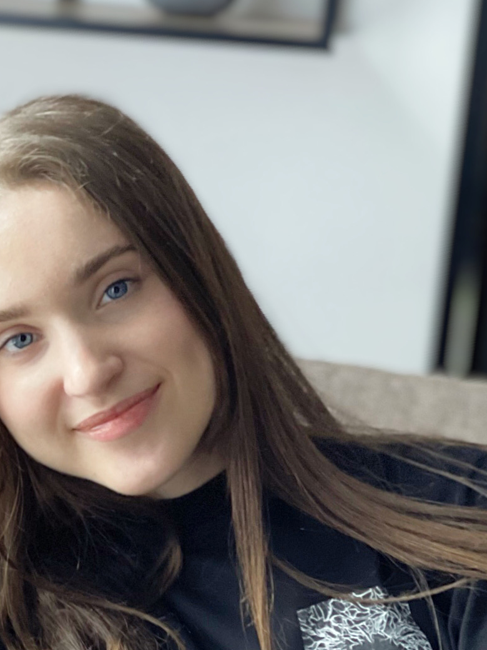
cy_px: 506
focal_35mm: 126
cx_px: 73
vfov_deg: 15.6
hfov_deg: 11.7
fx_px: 2364
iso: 250
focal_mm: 7.5
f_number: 2.2
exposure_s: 1/40
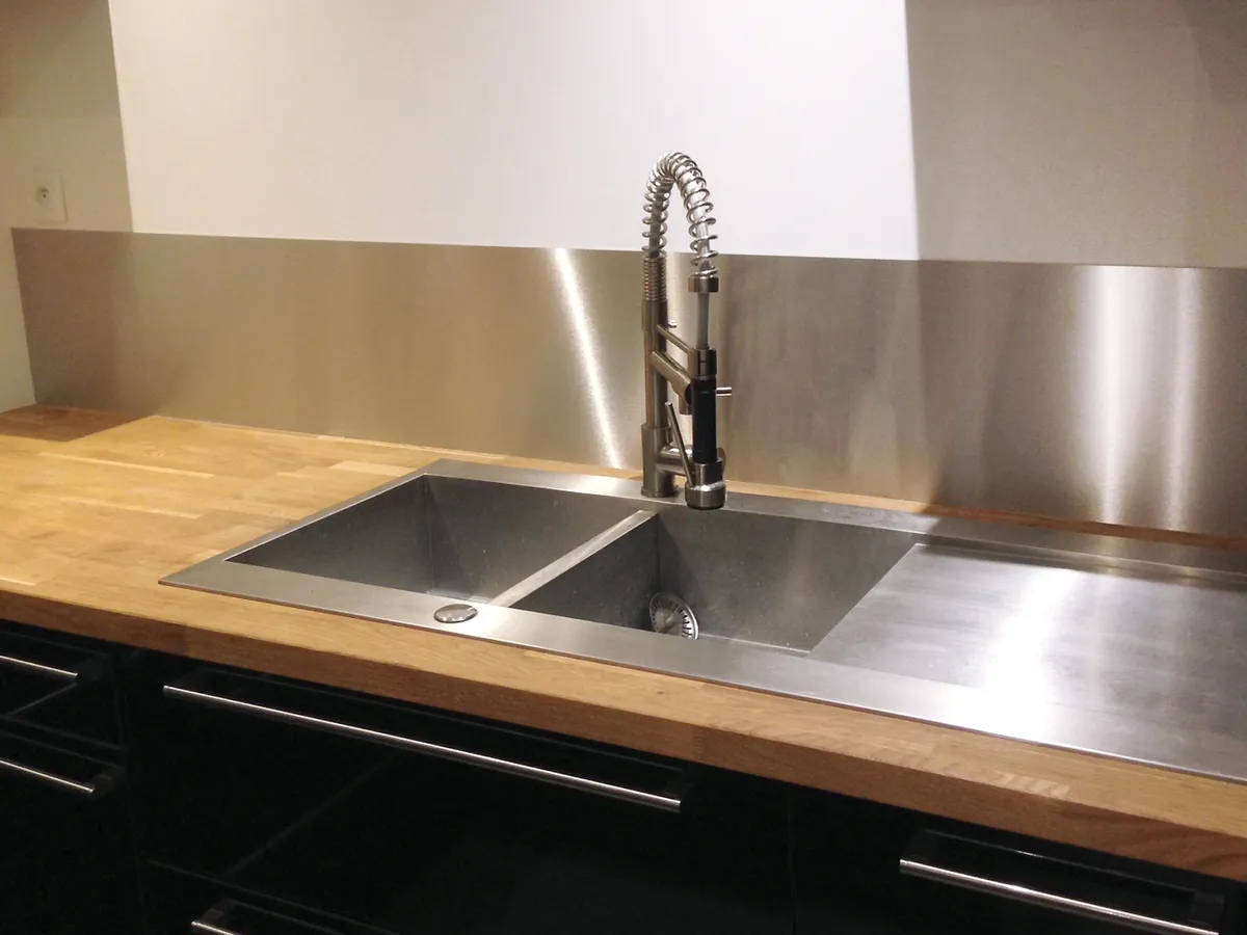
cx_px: 624
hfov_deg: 55.4
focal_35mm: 33
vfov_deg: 42.9
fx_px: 1189
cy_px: 468
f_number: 2.4
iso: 200
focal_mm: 4.12
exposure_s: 1/20
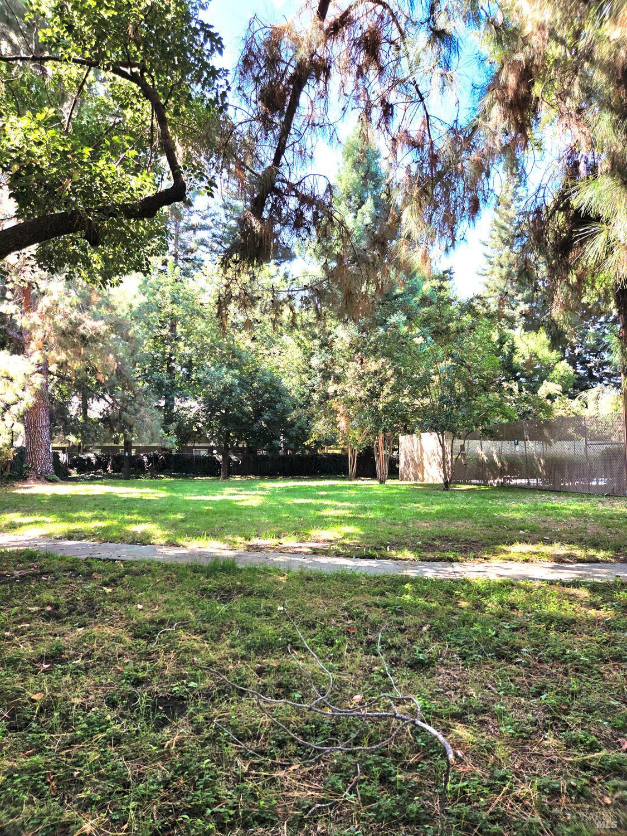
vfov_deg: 73.9
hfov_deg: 58.9
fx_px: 555
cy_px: 418
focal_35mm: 23
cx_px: 314
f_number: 1.8
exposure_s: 1/588
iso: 80
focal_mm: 5.4
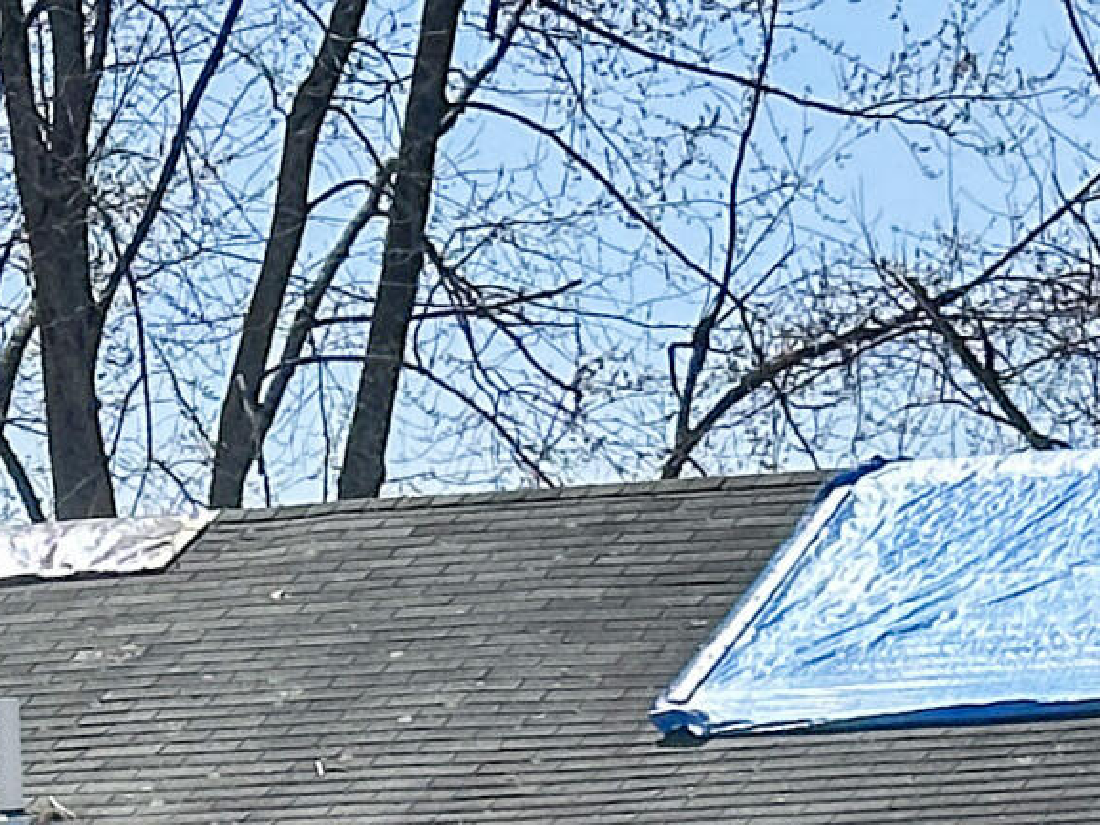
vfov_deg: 5.7
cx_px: 243
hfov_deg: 7.9
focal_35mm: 250
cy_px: 2118
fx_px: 7944
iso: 64
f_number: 1.78
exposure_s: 1/4016
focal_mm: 6.86
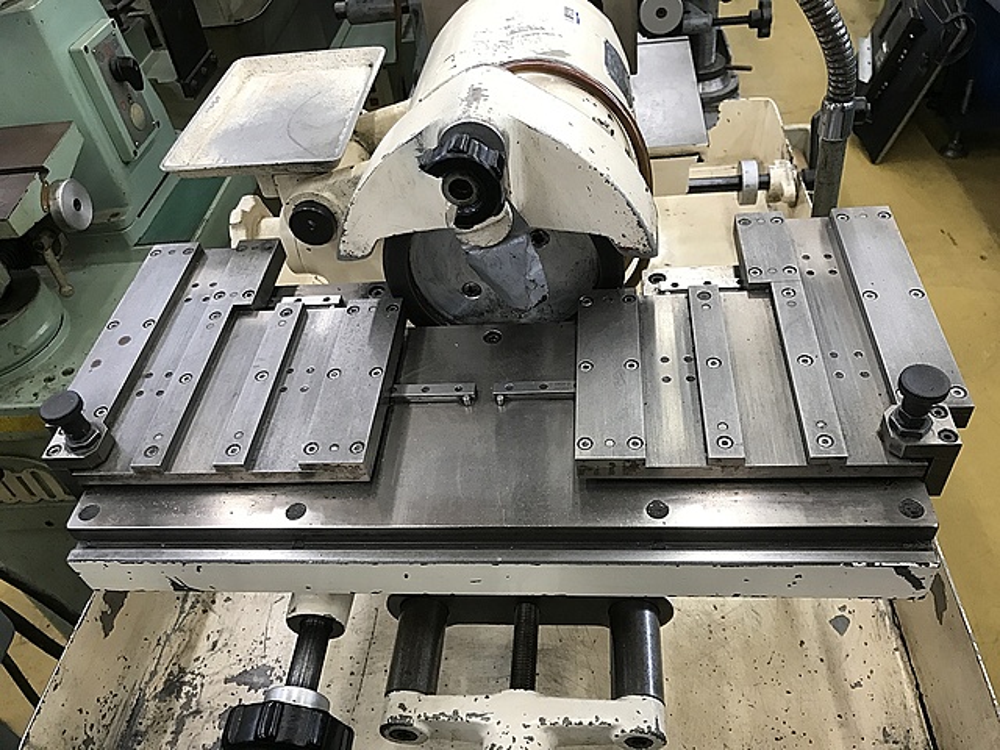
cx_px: 500
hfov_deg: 63.4
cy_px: 375
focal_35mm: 28
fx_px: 809
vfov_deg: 49.7
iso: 40
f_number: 1.8
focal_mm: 3.99
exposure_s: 1/30
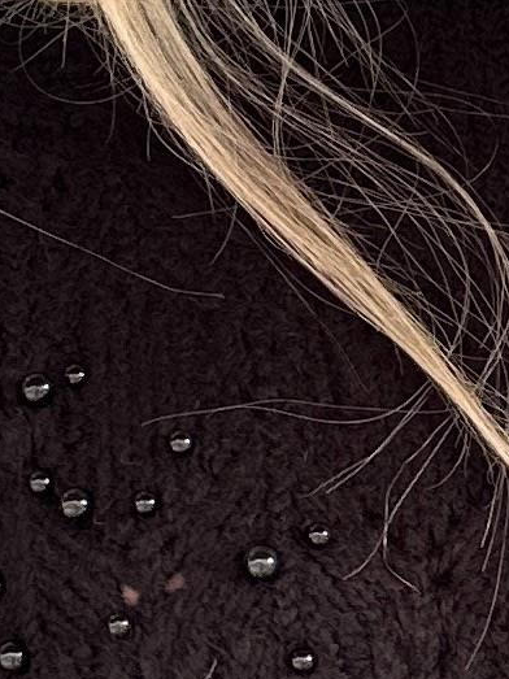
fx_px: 3629
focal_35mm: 185
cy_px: 758
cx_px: 734
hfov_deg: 7.9
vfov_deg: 10.6
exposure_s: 1/121
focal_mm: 6.86
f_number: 1.78
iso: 80
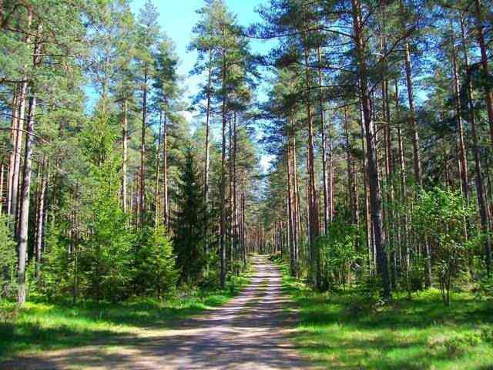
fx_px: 484
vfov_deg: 41.8
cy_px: 185
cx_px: 246
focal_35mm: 34
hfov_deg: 54.0
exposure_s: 1/250
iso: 64
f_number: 2.7
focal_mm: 6.1
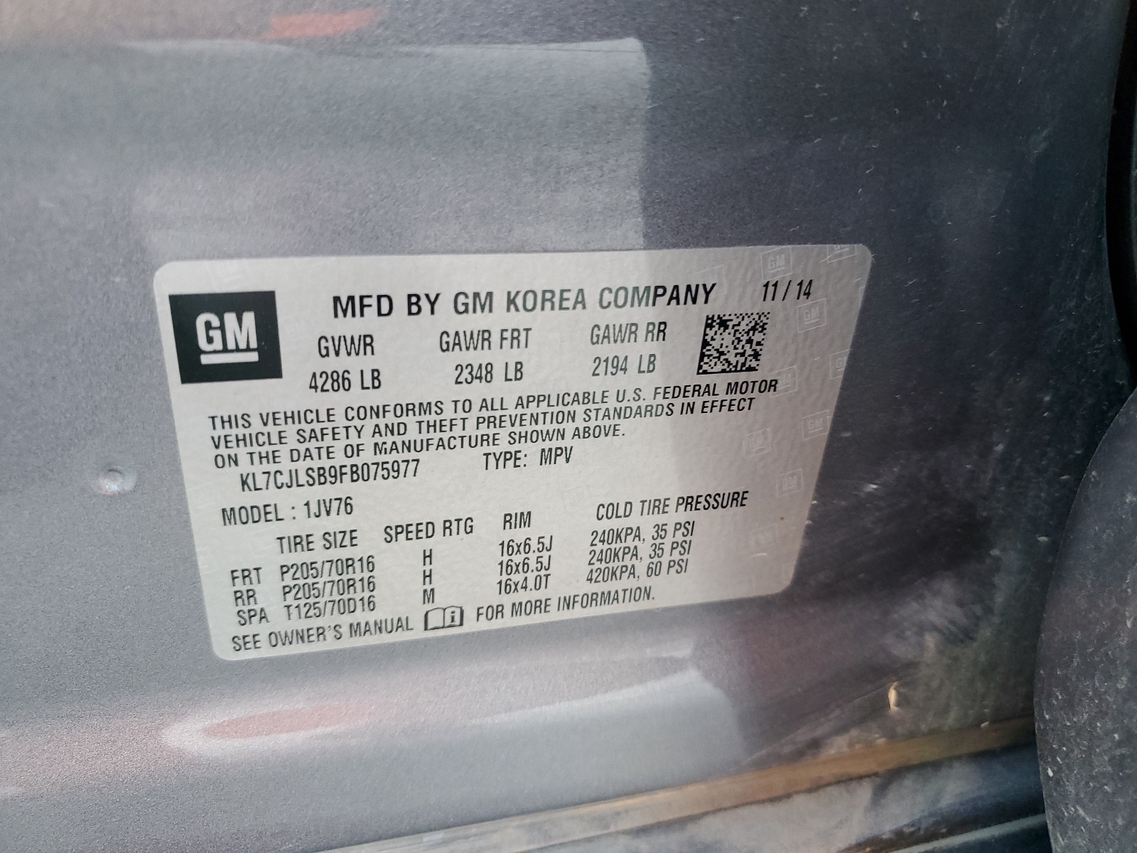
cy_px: 426
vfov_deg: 53.1
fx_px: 854
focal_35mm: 26
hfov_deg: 67.3
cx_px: 568
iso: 118
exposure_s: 1/60.2
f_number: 1.5
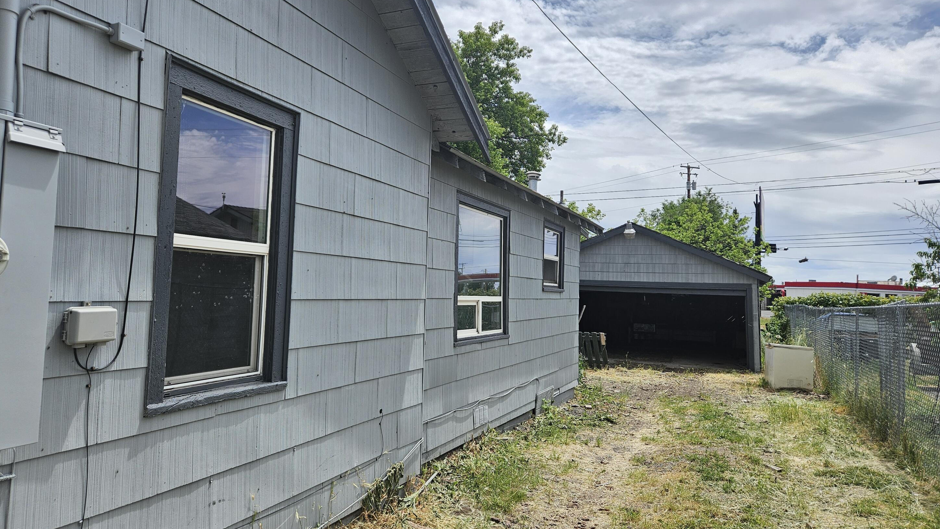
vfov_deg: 44.4
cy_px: 258
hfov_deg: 71.9
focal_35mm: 26
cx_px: 456
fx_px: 648
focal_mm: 5.4
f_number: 1.8
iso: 25
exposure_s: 1/1441
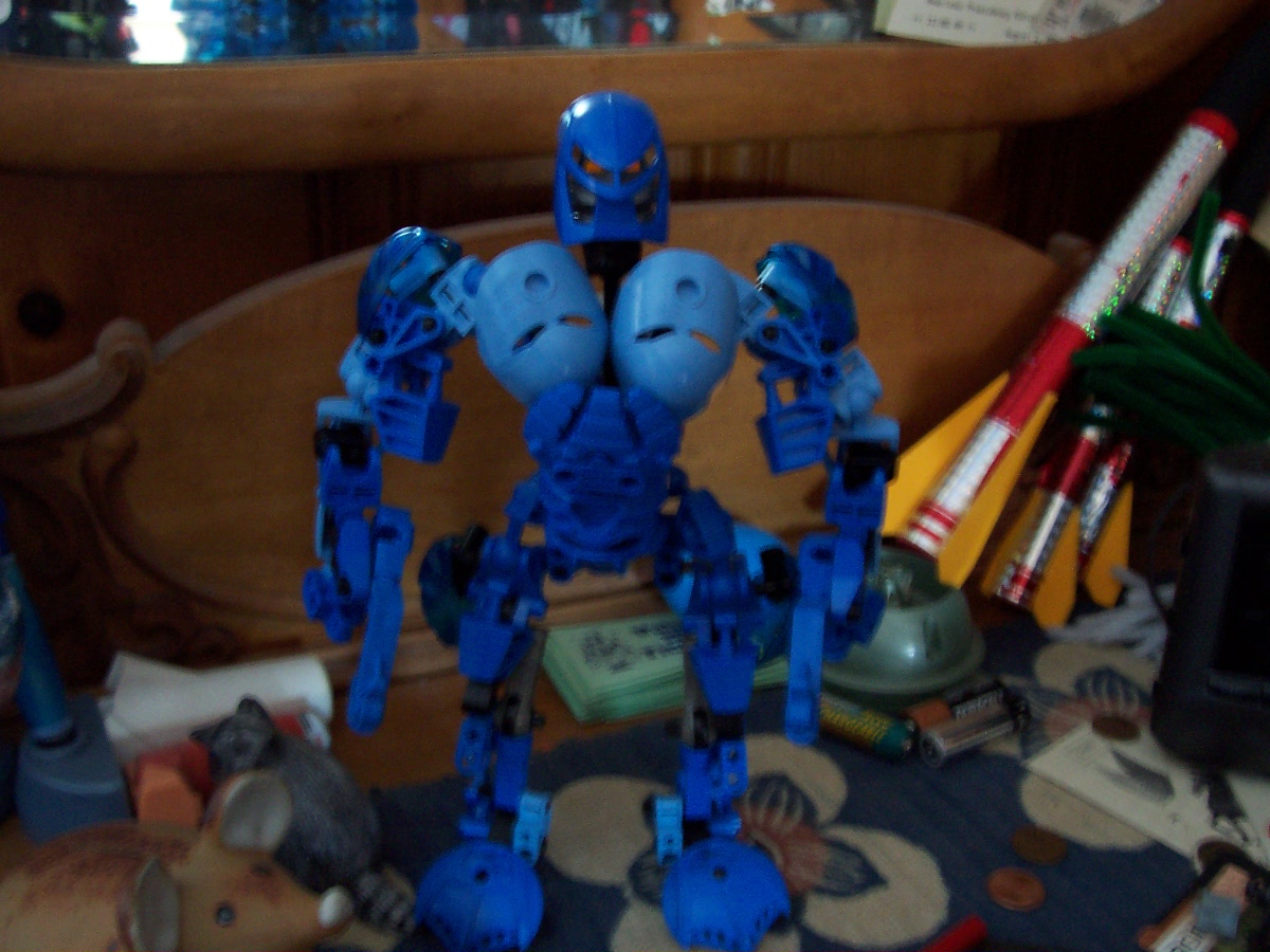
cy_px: 476
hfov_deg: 50.1
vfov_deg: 38.7
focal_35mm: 37
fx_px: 1357
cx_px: 635
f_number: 2.8
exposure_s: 1/8
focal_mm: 5.6
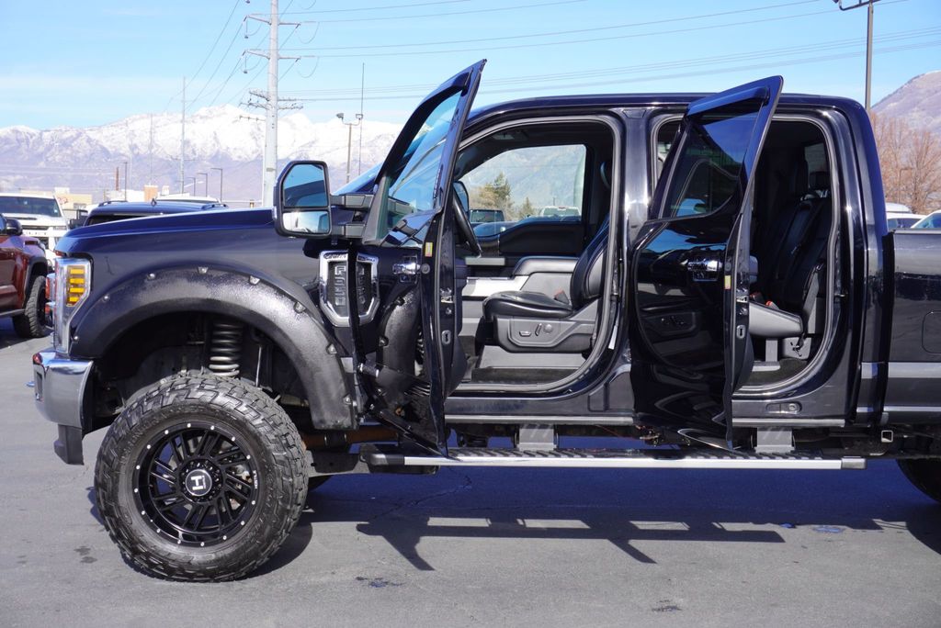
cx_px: 470
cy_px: 314
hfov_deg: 42.3
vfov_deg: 29.0
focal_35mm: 46
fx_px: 1216
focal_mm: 31
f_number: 9
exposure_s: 1/100
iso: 100
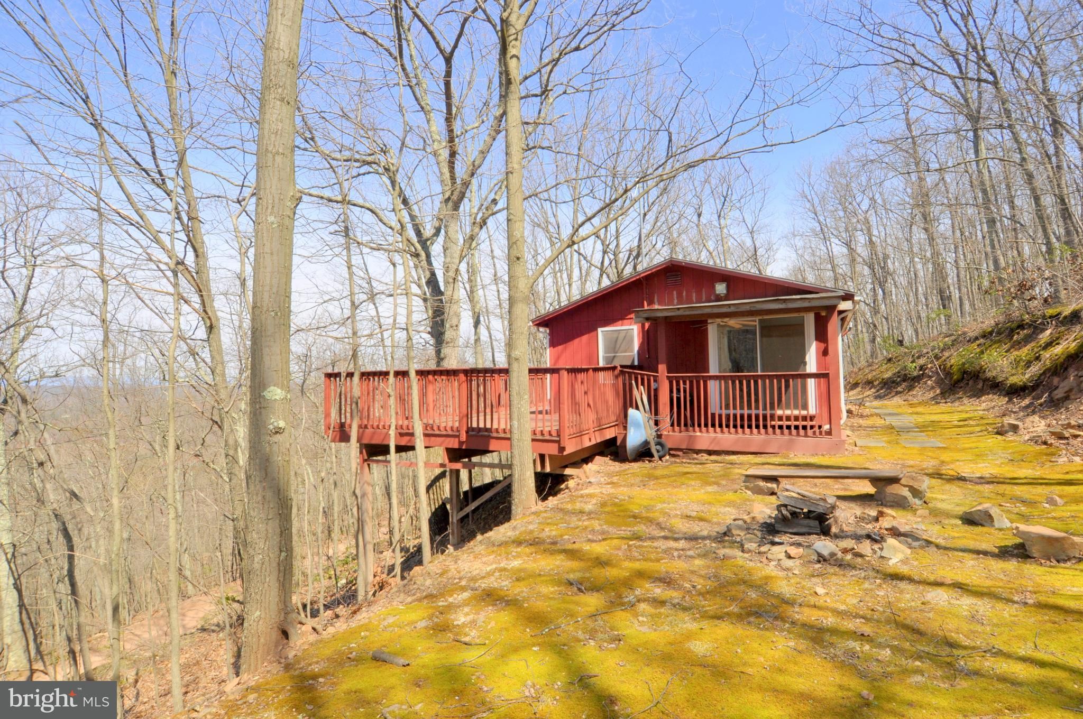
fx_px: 541
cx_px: 542
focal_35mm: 18
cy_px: 360
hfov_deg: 90.1
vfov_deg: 67.2
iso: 200
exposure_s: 1/200
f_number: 13
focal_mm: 12
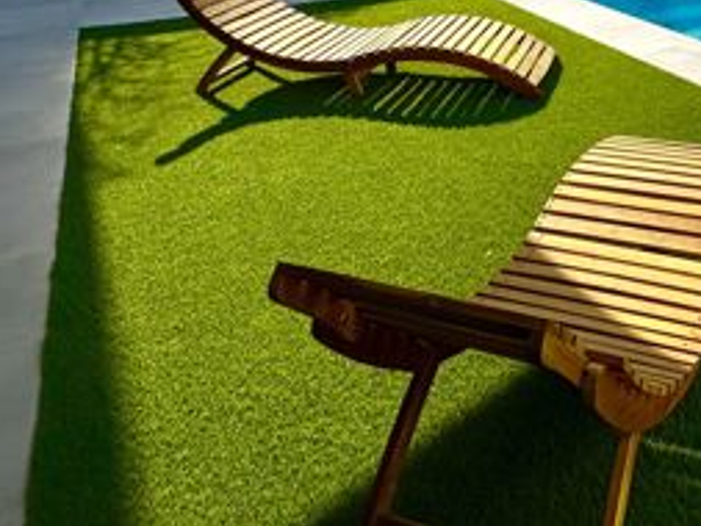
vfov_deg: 28.4
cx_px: 644
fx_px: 790
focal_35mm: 39
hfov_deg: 43.3
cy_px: -199
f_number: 2.2
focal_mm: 2.22
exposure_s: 1/3300
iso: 50
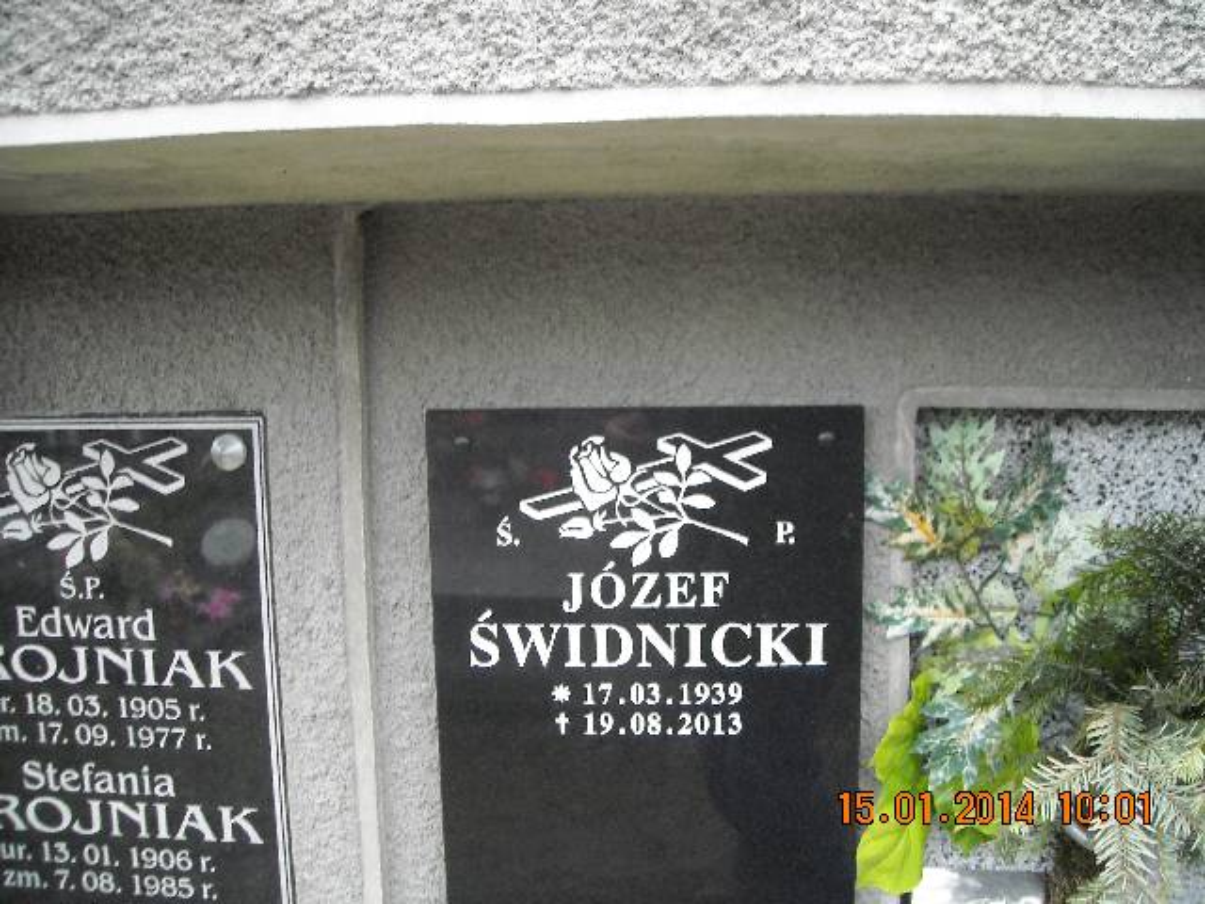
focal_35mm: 35
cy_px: 452
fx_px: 1218
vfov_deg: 40.7
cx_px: 602
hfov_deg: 52.6
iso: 400
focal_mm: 5.7
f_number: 2.8
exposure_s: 1/49
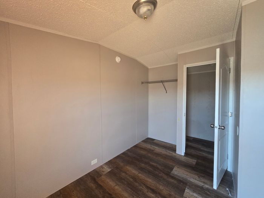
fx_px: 99
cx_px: 132
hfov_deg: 106.2
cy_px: 99
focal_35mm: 13
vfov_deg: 89.9
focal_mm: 2.2
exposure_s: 1/60
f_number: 2.2
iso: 200
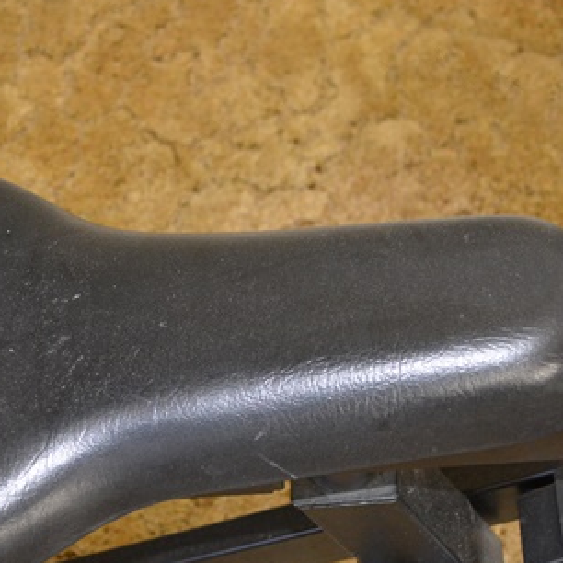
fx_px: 1380
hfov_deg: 22.8
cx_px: 127
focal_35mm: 75
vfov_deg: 22.9
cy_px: 407
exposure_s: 1/60
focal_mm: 20
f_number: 3.8
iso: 1800
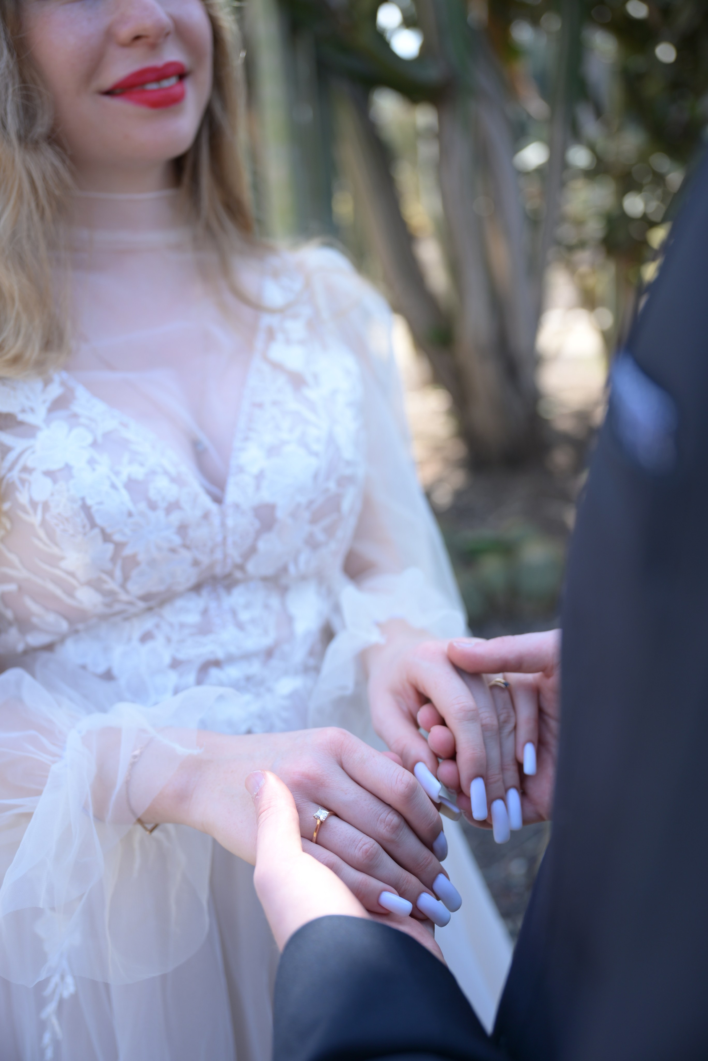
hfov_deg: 41.8
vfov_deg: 59.5
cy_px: 530
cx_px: 354
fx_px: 928
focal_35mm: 32
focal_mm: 31.5
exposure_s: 1/320
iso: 100
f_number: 2.8
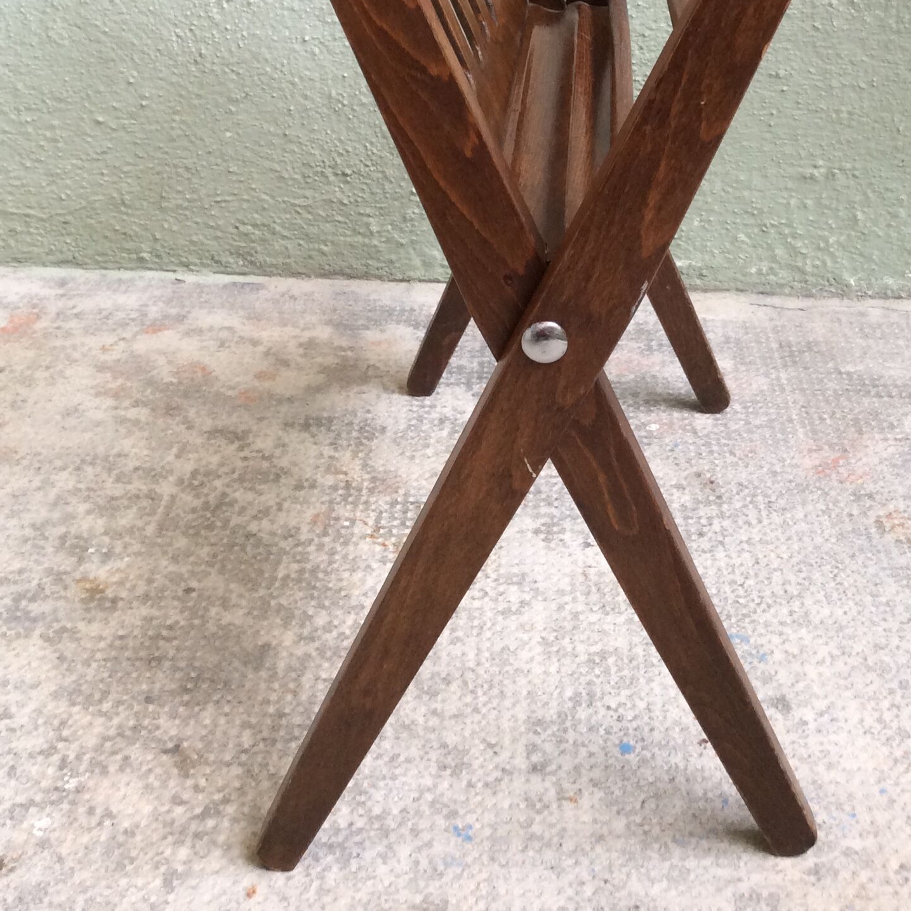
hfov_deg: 33.2
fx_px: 1519
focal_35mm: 51
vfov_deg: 32.2
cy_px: 138
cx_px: 583
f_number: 2.4
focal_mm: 3.3
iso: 64
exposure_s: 1/25
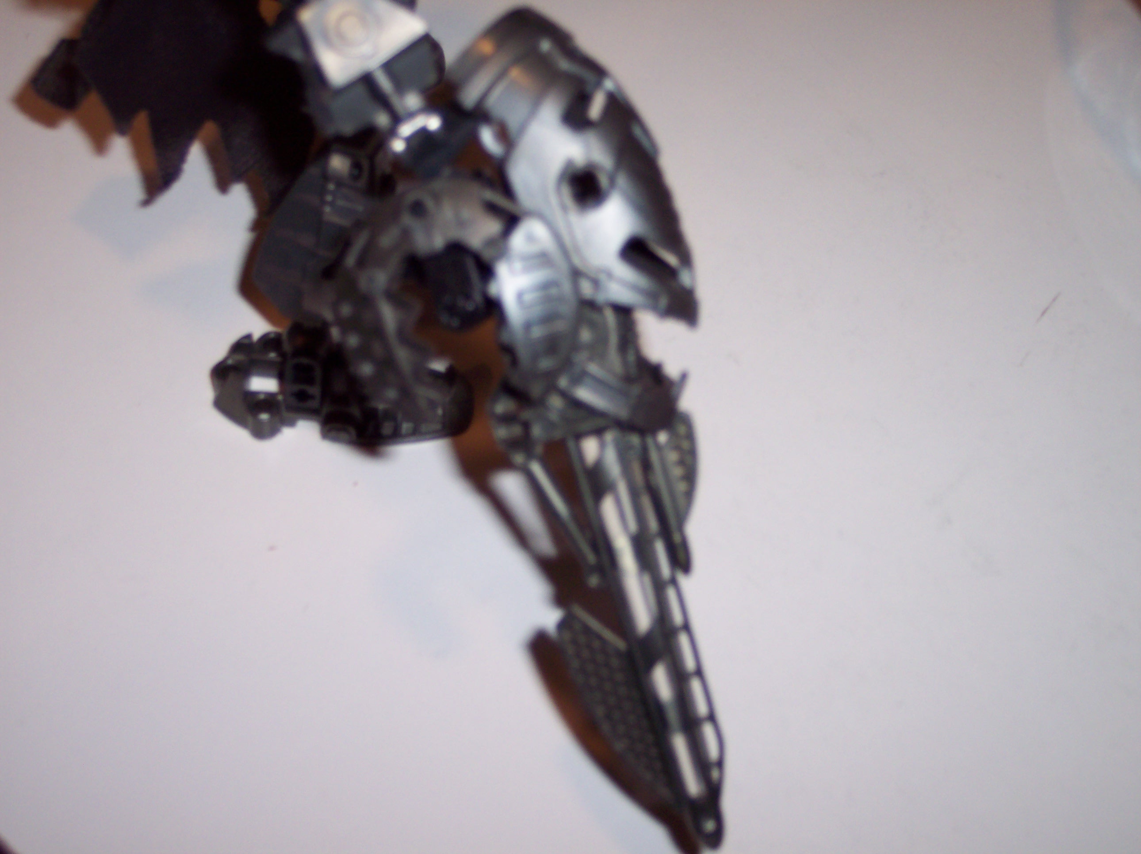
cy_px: 427
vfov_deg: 28.5
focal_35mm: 51
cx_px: 570
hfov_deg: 37.5
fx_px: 1680
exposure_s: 1/30
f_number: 3.4
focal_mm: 10.7
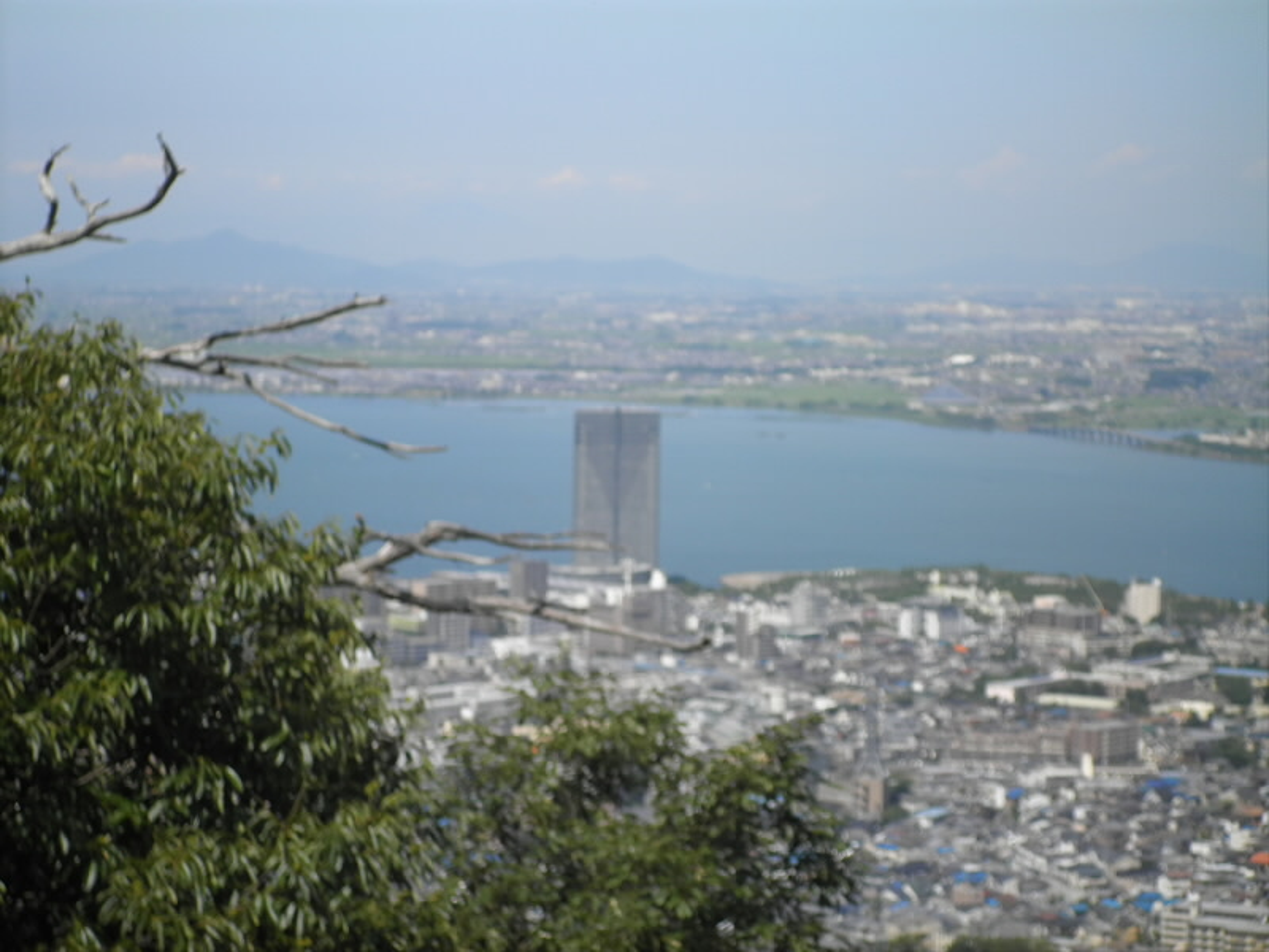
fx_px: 3959
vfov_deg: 13.7
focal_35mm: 108
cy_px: 476
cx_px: 634
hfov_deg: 18.2
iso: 64
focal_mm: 19.6
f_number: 5.9
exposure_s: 1/320
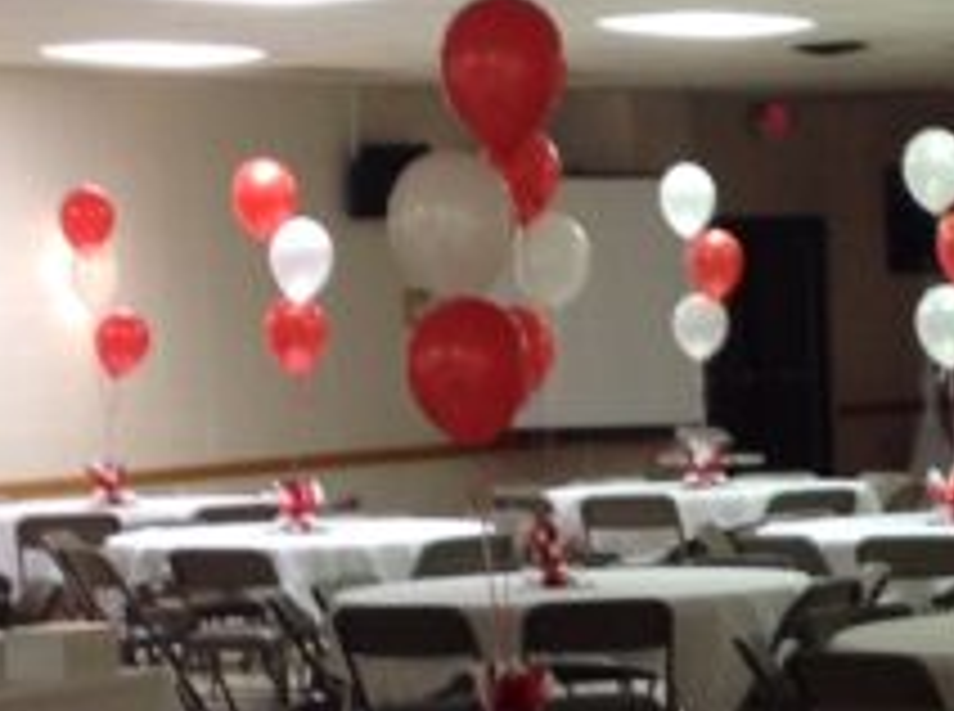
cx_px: 927
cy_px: 781
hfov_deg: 11.6
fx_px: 4647
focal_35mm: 169
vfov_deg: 8.7
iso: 50
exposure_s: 1/17
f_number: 2.4
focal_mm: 4.28
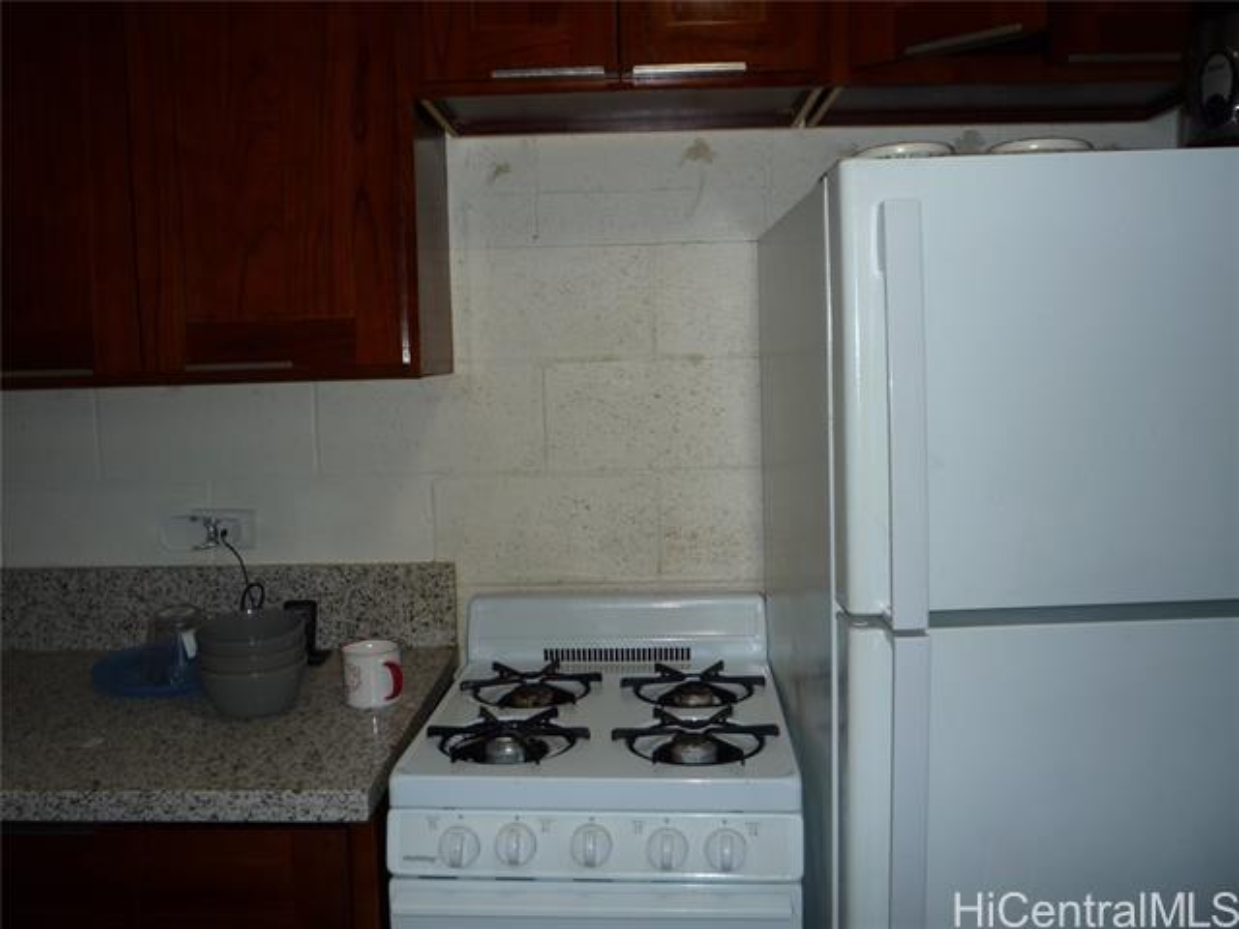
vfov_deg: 46.8
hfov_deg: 60.0
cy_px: 464
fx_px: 1074
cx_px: 620
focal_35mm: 30
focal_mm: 5.2
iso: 100
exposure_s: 1/30
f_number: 3.3
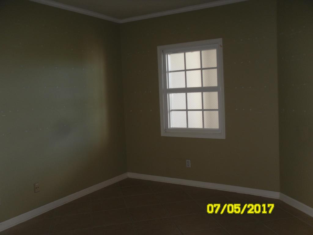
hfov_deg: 42.1
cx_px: 156
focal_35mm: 45
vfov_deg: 32.2
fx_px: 407
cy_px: 118
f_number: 3.5
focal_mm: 6.3
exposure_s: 1/45
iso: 80
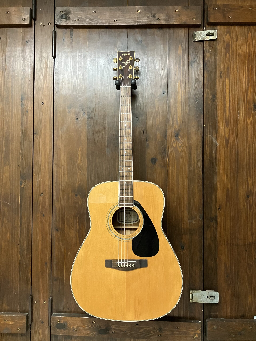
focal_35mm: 28
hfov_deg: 49.7
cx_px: 128
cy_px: 170
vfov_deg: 63.4
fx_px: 276
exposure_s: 1/42
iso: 320
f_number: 1.8
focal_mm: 3.99
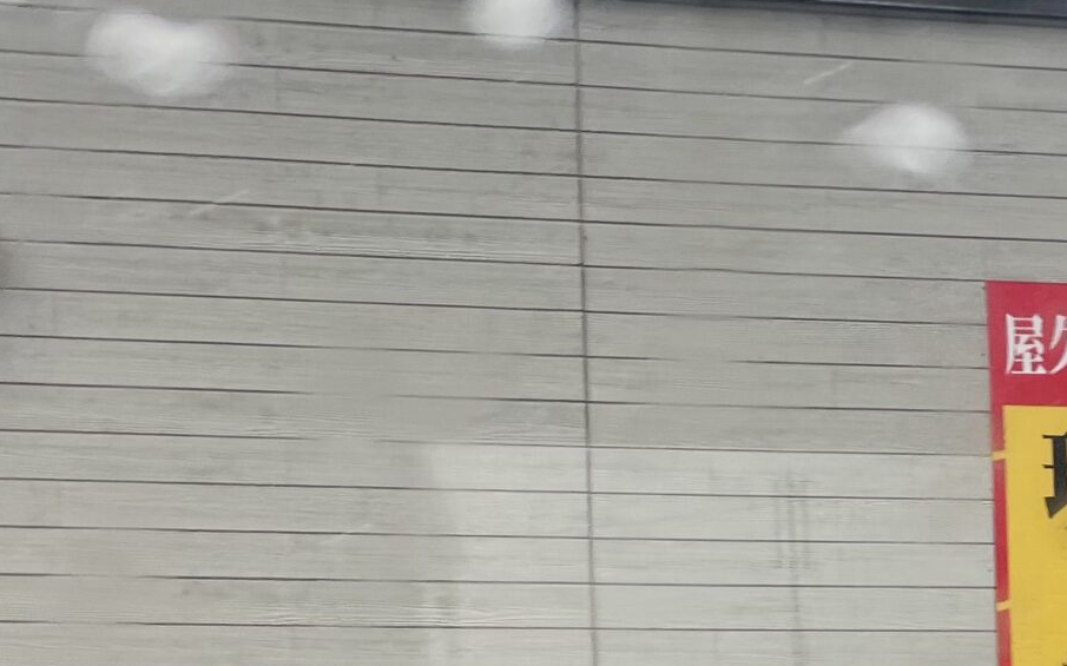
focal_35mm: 78
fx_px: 2267
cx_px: 598
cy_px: 985
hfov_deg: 26.5
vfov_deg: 15.5
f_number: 1.6
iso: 32
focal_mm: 4.2
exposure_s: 1/123
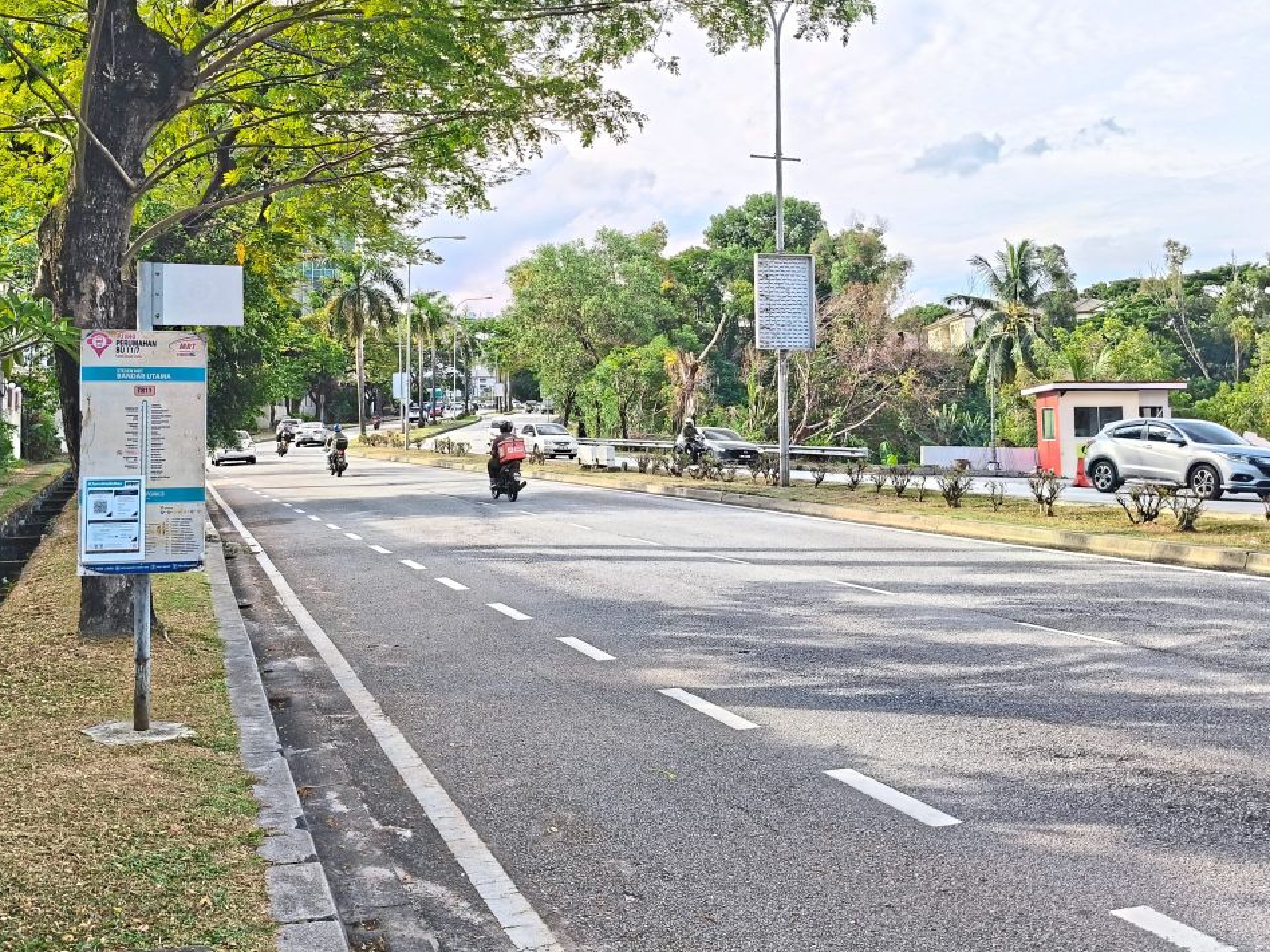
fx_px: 1247
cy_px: 353
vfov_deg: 41.5
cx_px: 505
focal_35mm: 34
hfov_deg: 53.6
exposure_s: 1/847
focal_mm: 4.84
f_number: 1.8
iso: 80
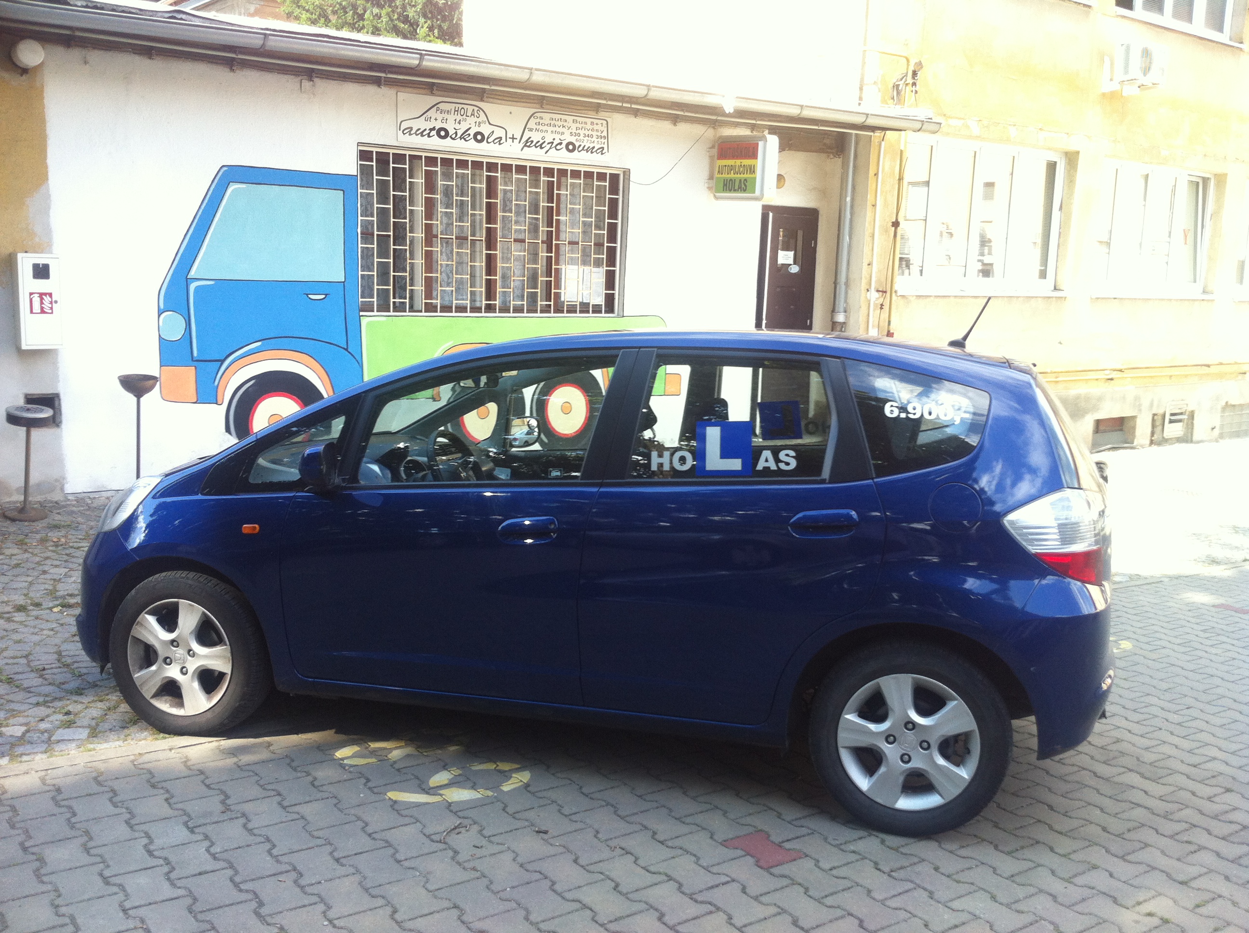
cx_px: 624
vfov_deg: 40.6
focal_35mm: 35
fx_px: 1261
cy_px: 466
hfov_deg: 52.7
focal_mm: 3.85
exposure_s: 1/166
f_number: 2.8
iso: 80
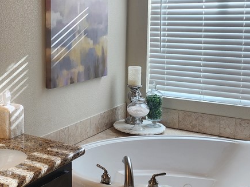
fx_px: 390
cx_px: 33
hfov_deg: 33.9
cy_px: 62
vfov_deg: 26.9
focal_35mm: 54
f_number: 1.8
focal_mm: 6.4
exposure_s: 1/120
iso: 64
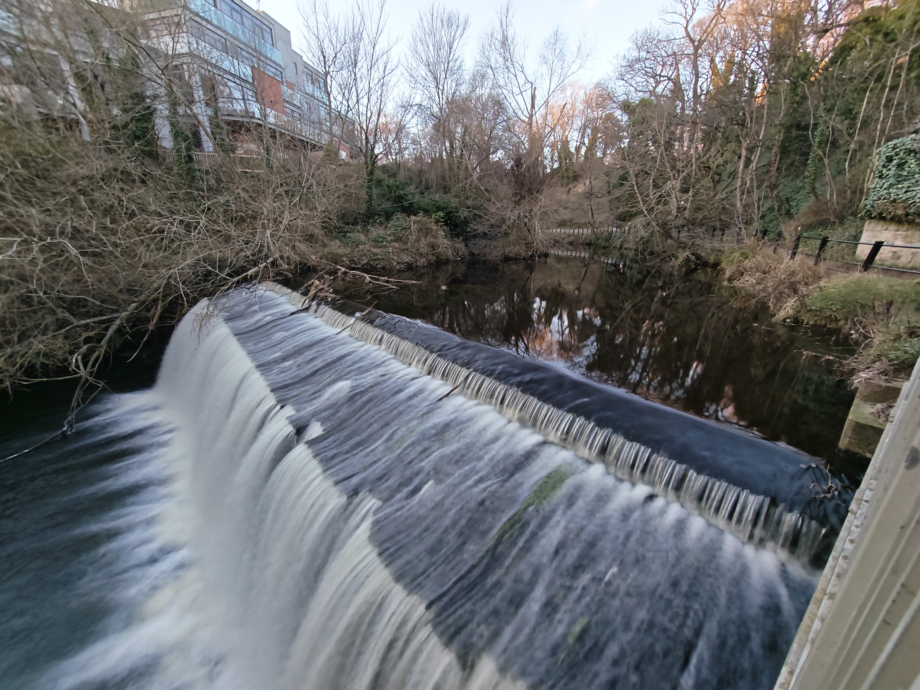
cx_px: 460
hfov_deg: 110.5
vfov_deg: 94.5
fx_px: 319
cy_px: 345
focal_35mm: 12
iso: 80
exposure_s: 1
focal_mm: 1.82
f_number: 2
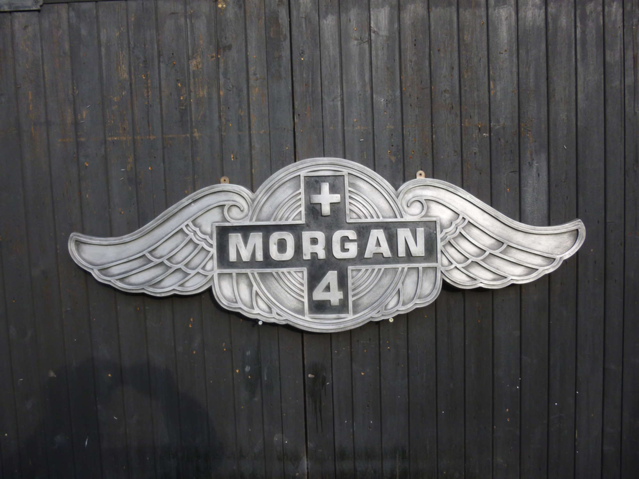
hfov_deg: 69.4
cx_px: 320
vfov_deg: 54.9
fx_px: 461
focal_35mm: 25
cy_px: 240
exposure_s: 1/125
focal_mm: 4.5
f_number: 3.1
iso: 100
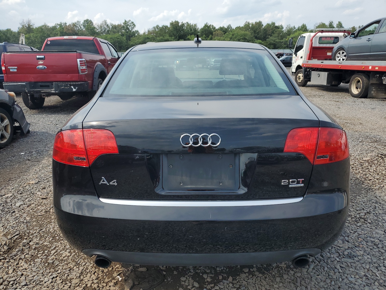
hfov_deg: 67.3
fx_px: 290
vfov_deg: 53.1
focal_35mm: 26
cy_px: 145
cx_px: 193
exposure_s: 1/2500
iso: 50
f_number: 1.5
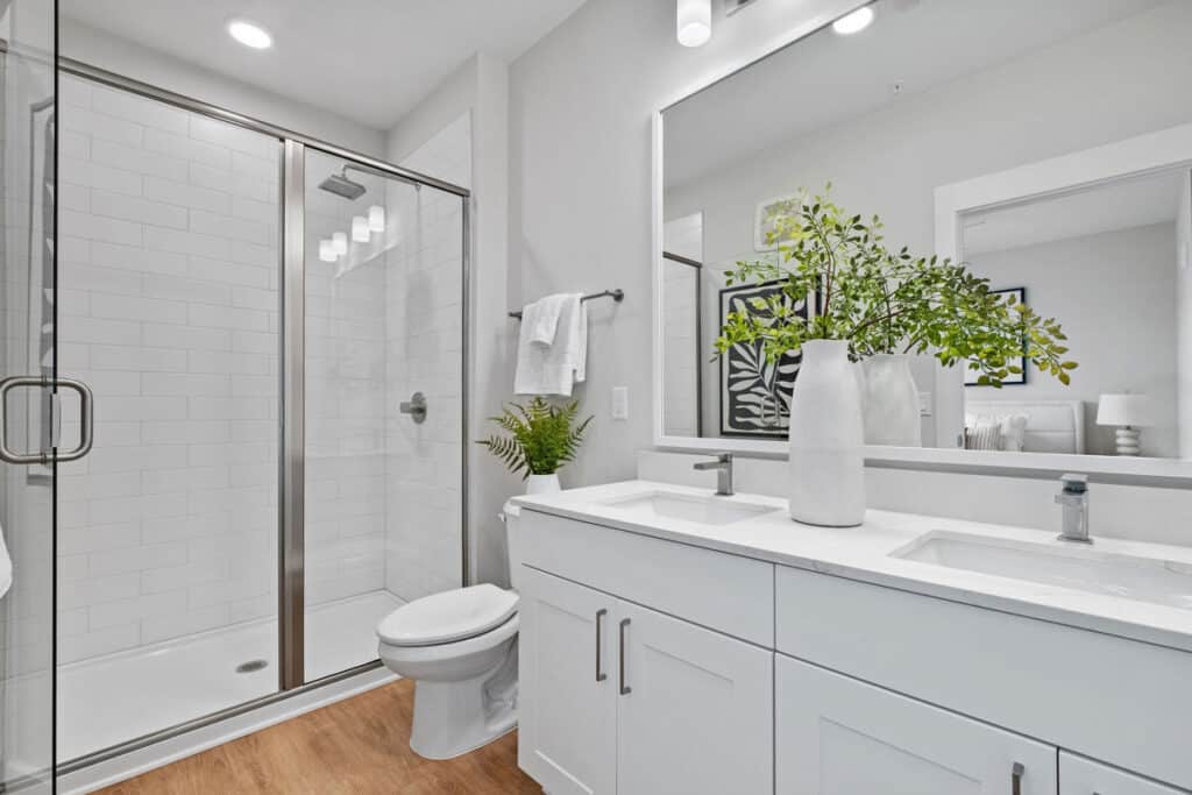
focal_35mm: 15
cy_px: 398
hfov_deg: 100.4
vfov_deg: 77.3
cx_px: 596
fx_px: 497
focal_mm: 10
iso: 400
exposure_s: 1/15
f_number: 5.6
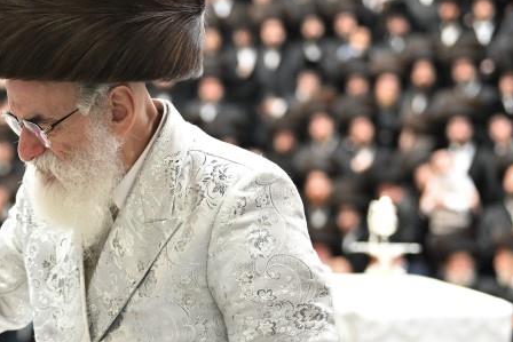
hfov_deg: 12.7
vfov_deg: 8.6
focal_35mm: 160
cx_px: 34
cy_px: 240
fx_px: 2281
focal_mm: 70
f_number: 2.8
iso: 2500
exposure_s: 1/125
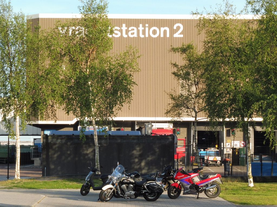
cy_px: 104
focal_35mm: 122
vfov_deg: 12.1
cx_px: 138
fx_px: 974
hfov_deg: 16.2
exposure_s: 1/125
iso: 100
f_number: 7.1
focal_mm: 21.8
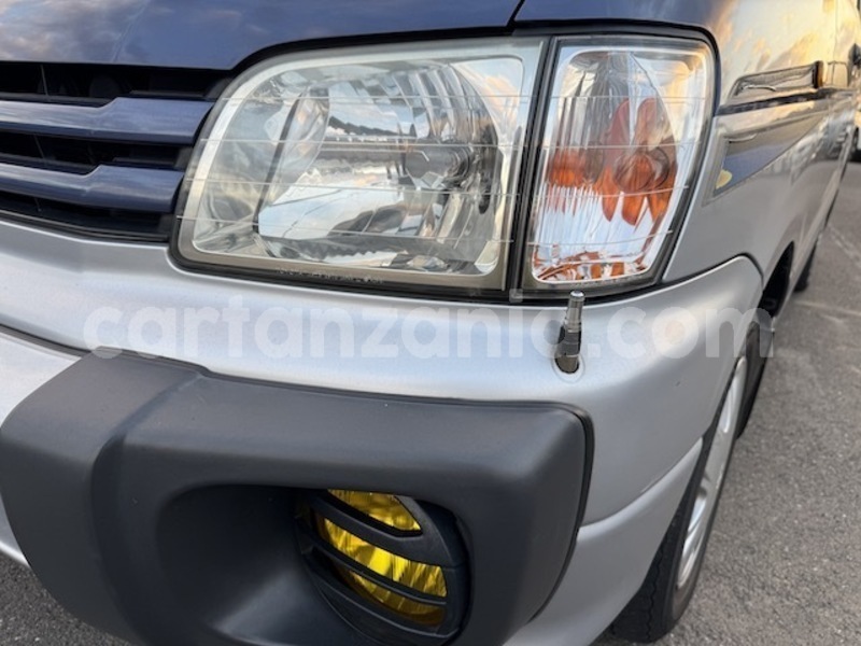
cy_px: 323
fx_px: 597
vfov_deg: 56.8
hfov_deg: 71.6
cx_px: 430
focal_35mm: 24
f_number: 1.78
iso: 64
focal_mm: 6.76
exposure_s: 1/167
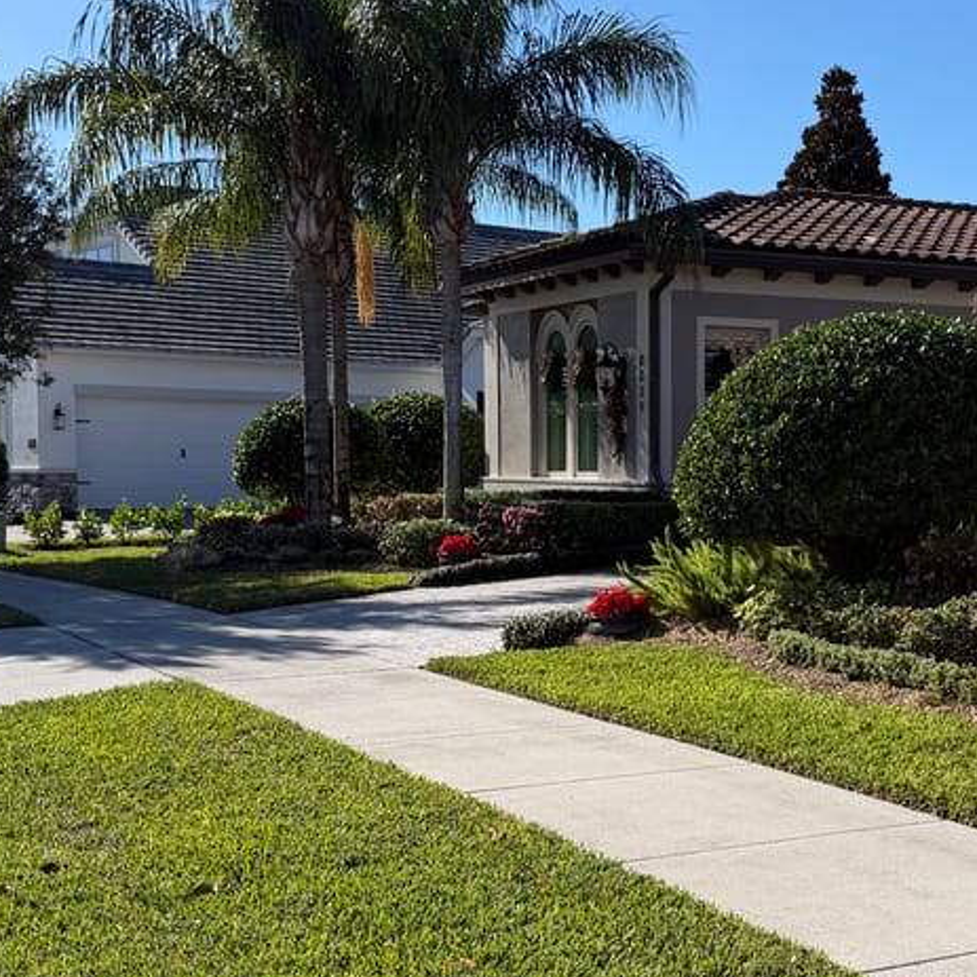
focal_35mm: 55
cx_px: 728
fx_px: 1756
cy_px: 540
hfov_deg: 30.6
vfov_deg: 31.1
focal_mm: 6.76
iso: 80
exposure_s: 1/4405
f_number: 1.78
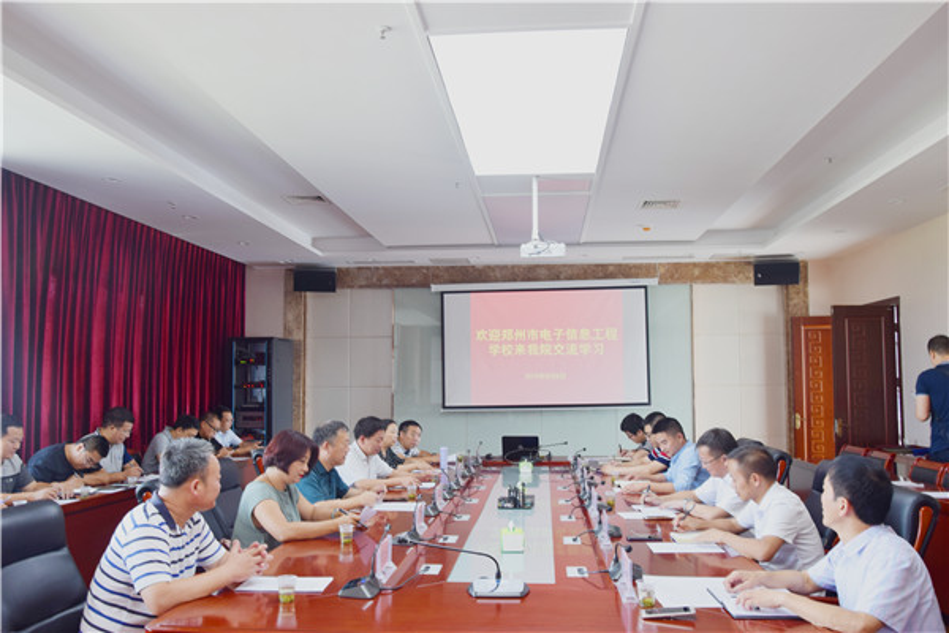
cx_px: 474
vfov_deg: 41.7
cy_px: 316
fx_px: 830
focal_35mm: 32
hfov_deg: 59.5
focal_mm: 21
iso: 400
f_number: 7.1
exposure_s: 1/15
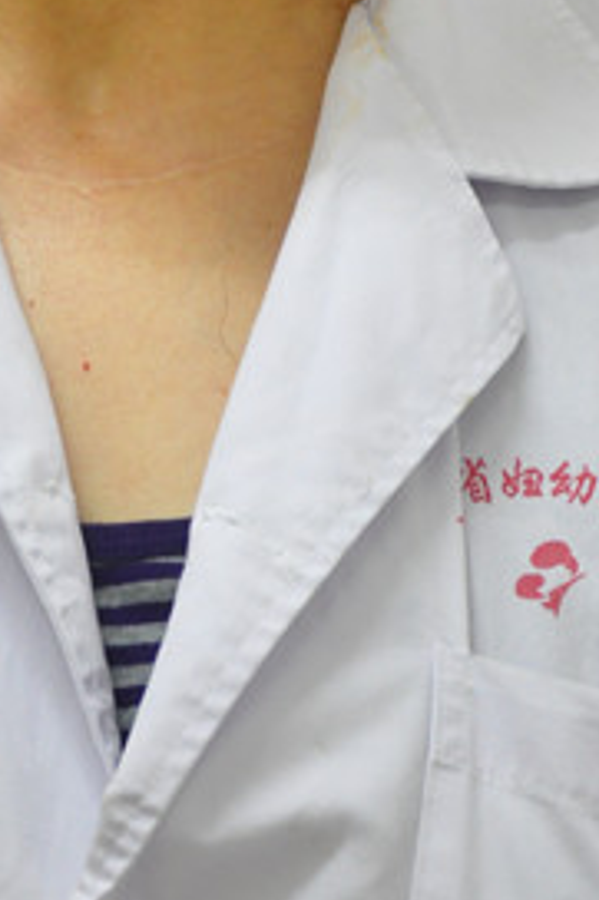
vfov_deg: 9.8
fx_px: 5173
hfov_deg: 6.6
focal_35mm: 207
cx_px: 189
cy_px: -212
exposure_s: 1/6
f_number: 5
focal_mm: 50
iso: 800
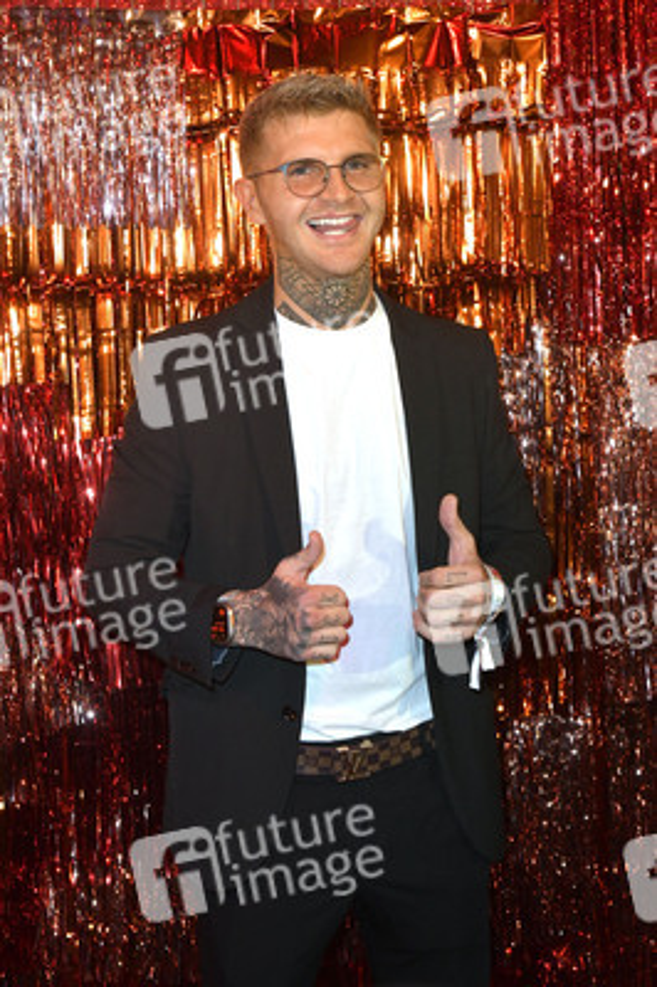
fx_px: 1536
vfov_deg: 35.7
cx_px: 328
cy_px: 494
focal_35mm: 56
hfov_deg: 24.2
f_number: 6.3
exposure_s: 1/160
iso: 1600
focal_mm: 56
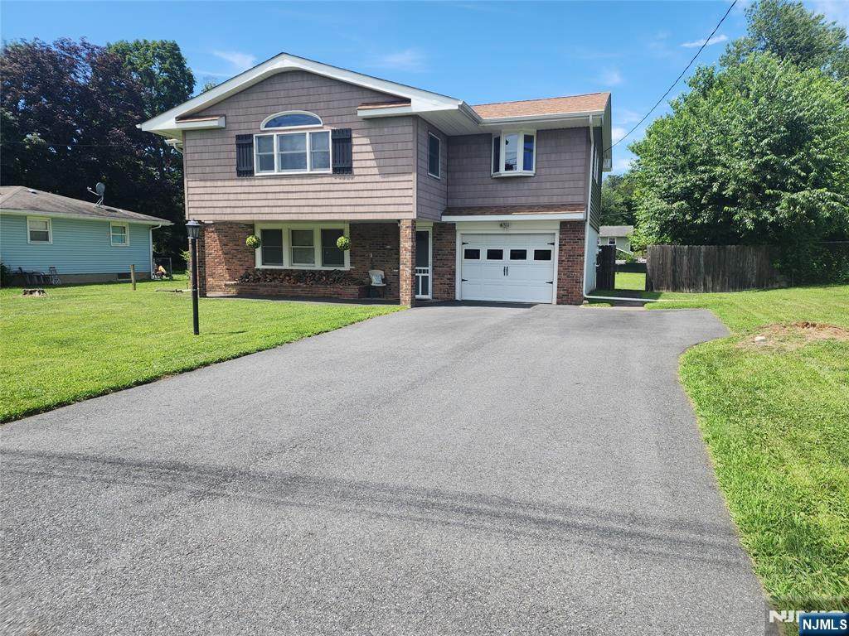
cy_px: 318
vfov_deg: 58.9
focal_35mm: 23
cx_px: 424
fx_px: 564
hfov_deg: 73.9
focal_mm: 6.4
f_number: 1.8
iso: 12
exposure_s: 1/690
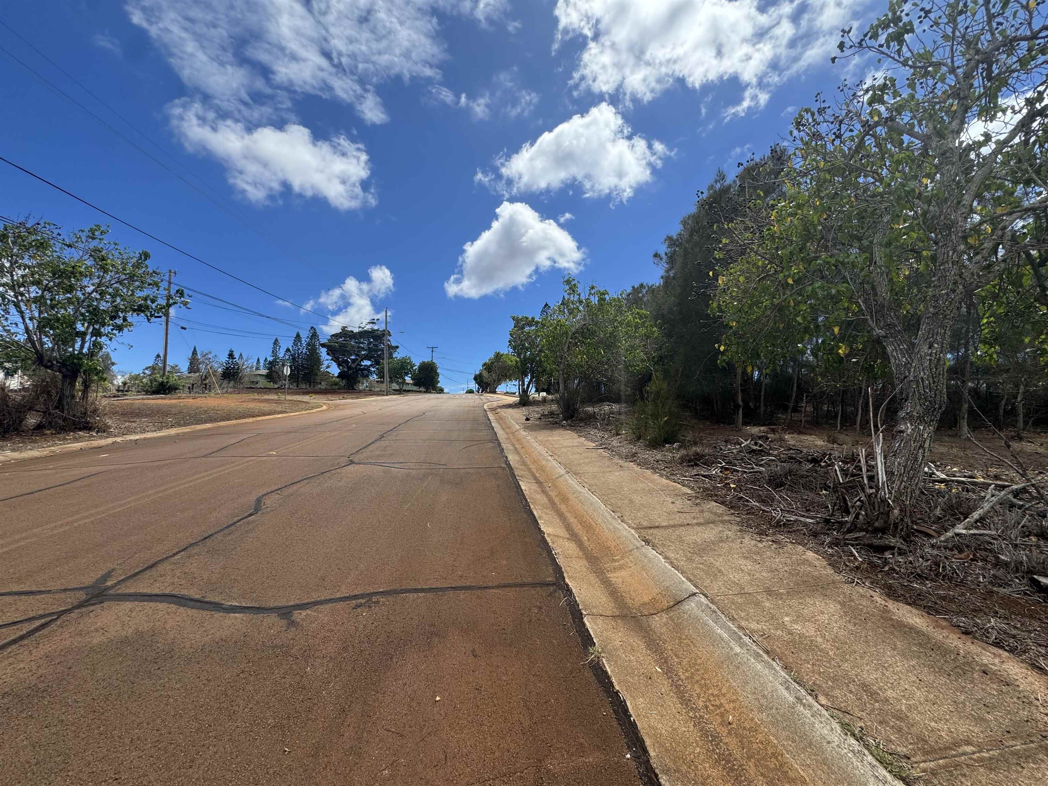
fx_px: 424
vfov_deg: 85.7
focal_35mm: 14
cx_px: 524
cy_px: 393
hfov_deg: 102.1
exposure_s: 1/1789
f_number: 2.2
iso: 50
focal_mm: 2.22
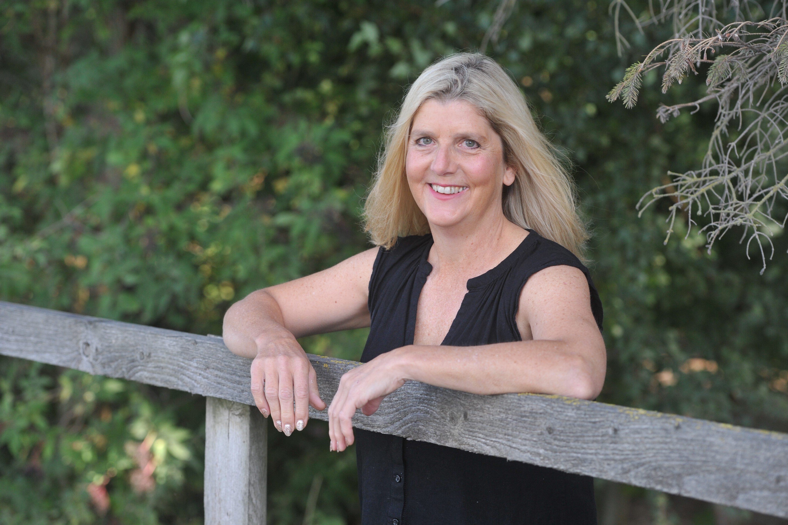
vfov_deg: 13.0
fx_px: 2297
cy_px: 262
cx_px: 394
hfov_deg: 19.5
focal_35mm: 105
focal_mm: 105
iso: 1000
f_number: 4.5
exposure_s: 1/640
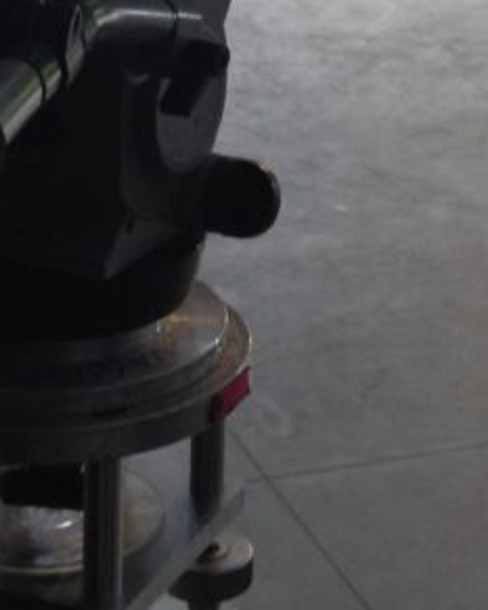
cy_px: -291
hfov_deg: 10.9
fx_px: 2544
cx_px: 341
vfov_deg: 13.0
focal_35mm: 141
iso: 80
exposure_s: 1/20
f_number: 2.4
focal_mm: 4.28
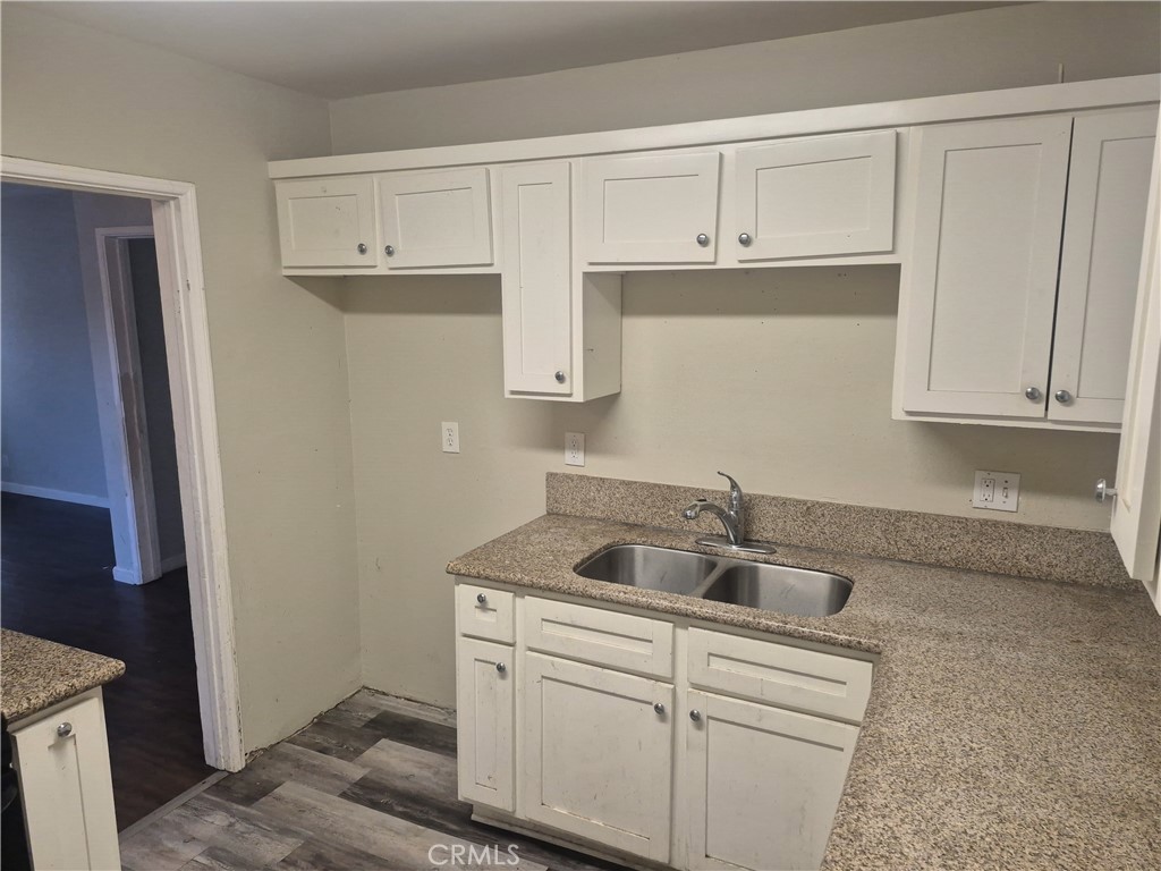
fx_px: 771
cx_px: 580
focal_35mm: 23
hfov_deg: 73.9
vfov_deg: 58.9
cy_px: 436
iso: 200
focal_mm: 5.4
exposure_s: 1/120
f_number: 1.8
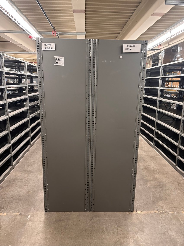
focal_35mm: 24
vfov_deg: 71.6
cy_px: 123
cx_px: 92
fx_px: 170
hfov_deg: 56.8
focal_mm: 6.86
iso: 250
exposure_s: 1/67
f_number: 1.78
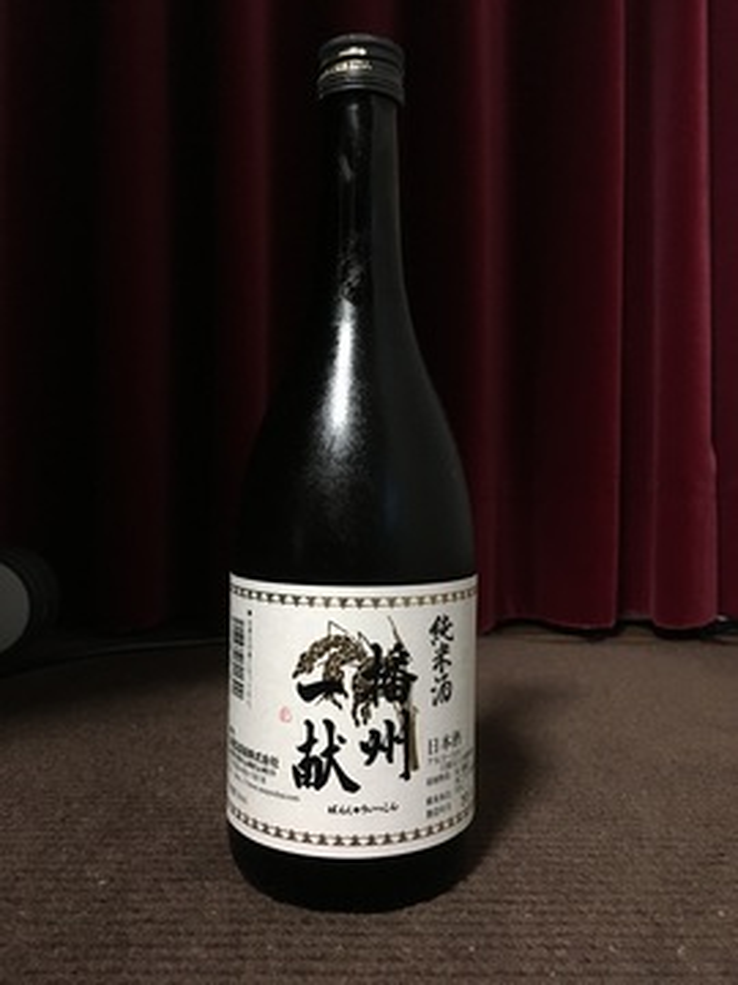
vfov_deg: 61.7
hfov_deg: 48.2
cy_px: 492
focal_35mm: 29
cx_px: 369
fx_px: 824
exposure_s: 1/15
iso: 200
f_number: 2.2
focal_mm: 4.15
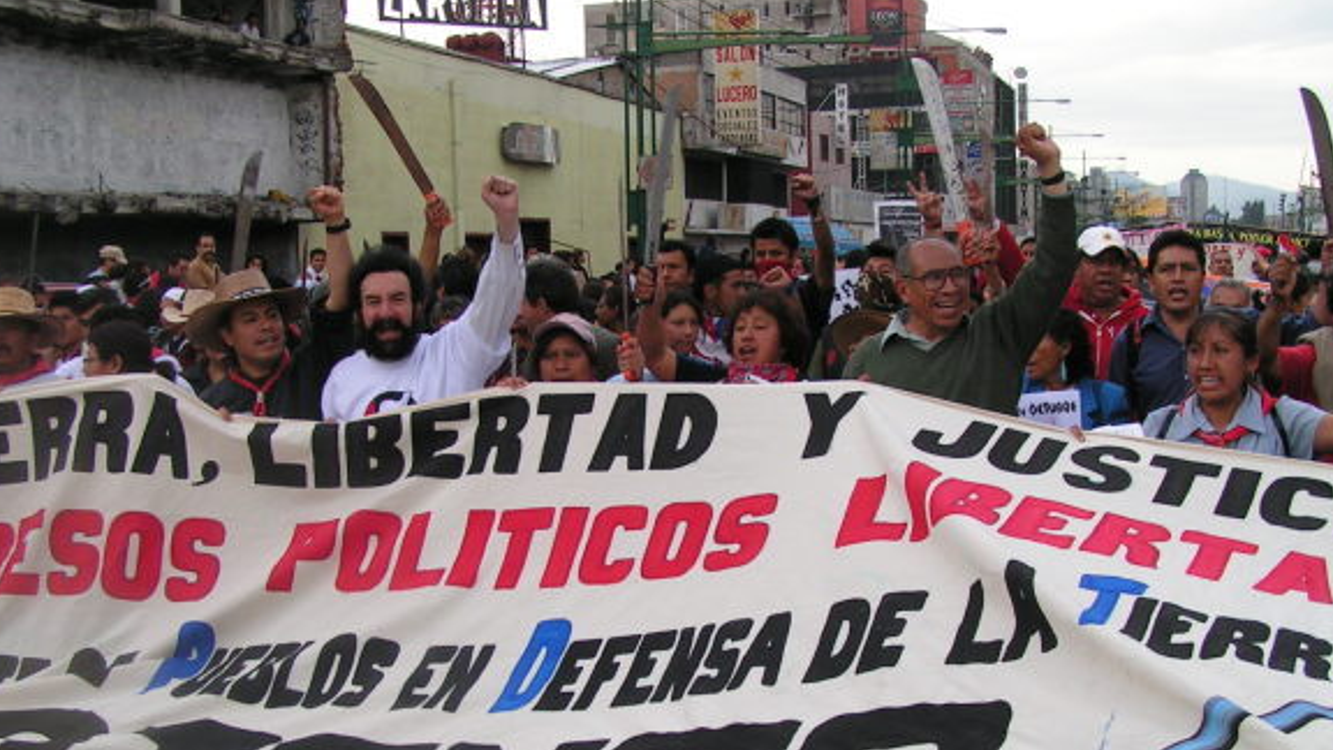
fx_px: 1626
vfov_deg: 25.9
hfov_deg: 44.6
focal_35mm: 46
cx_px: 629
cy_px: 472
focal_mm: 5.8
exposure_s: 1/40
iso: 50
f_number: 4.5
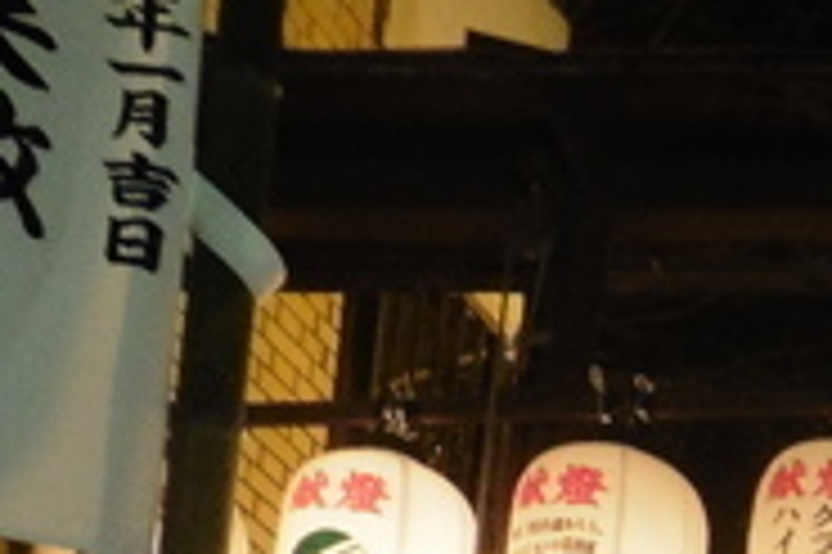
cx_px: 2046
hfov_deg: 11.8
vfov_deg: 8.6
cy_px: 1522
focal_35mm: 138
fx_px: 3186
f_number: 3.3
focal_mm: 4.3
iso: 250
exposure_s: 1/4
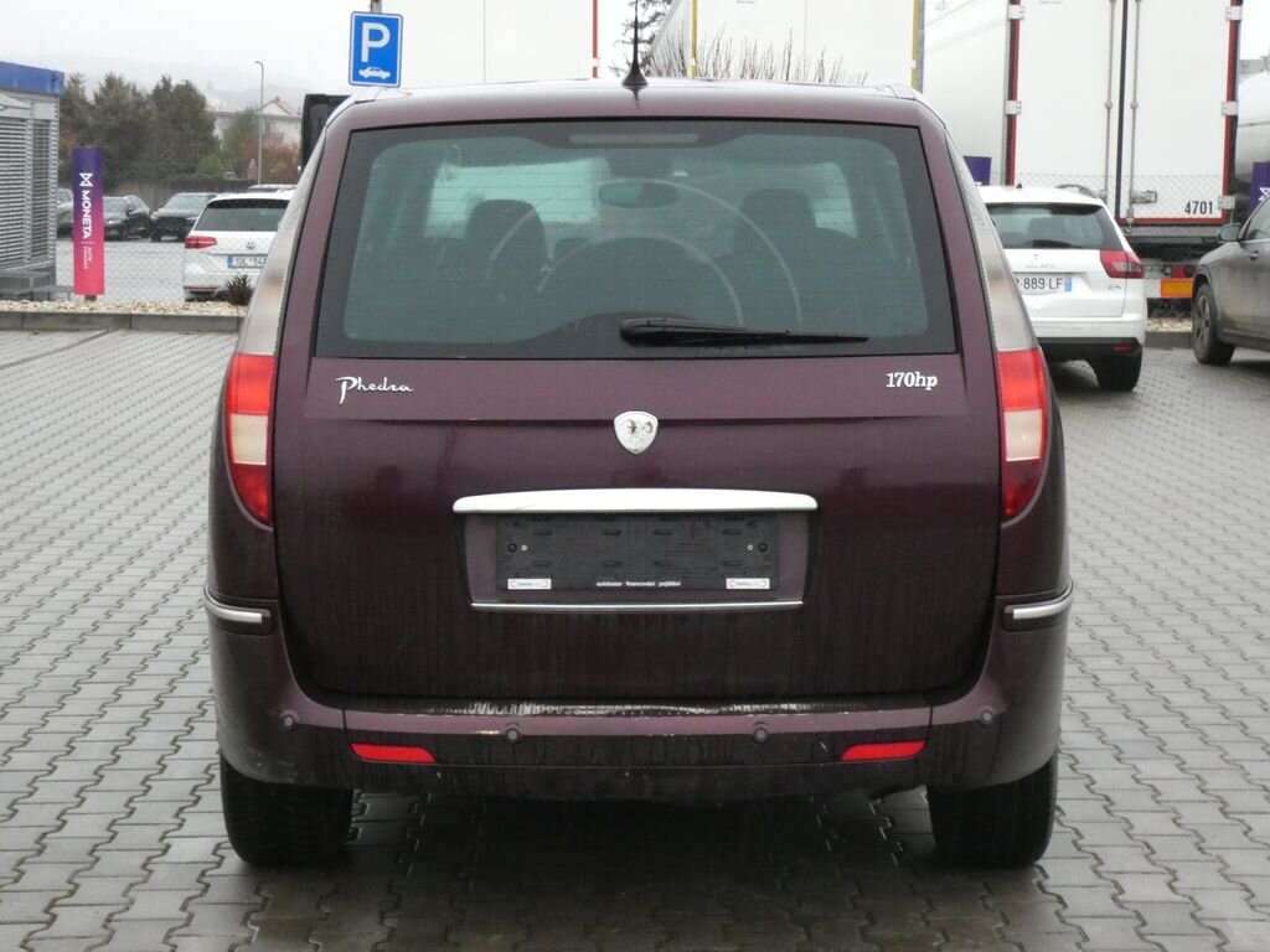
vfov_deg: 24.0
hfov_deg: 31.7
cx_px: 635
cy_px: 476
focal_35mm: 61
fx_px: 2238
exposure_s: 1/80
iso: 800
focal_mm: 10.8
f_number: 5.6
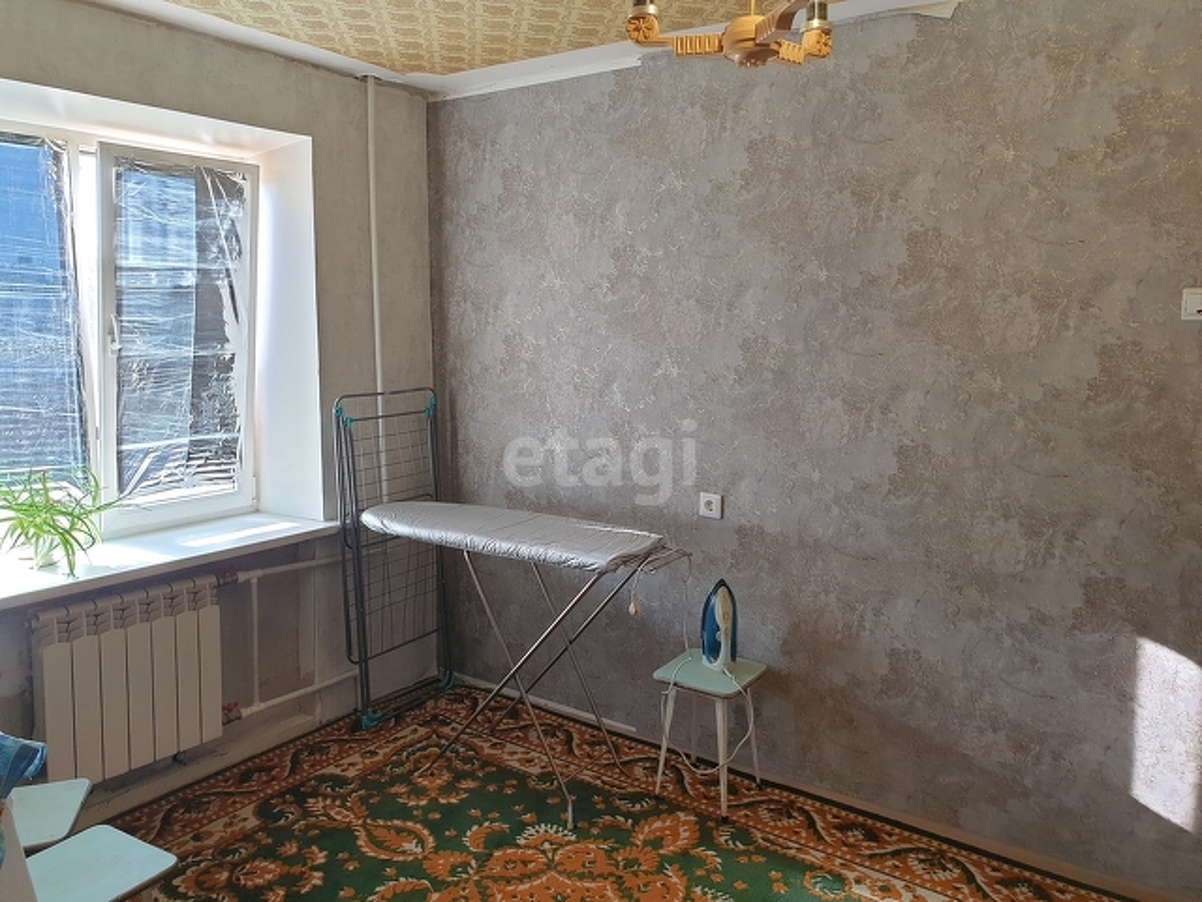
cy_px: 451
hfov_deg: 67.3
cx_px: 601
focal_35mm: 26
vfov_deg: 53.1
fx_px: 903
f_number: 2.4
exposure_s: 1/35
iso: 125
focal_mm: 4.3
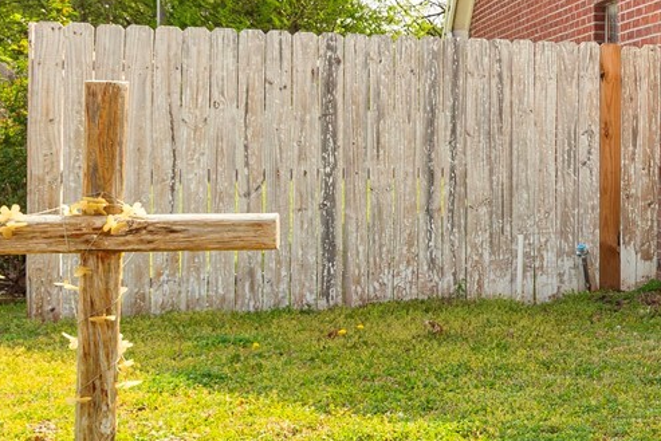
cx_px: 891
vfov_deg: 20.5
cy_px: 115
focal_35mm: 66
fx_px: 1212
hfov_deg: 25.6
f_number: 7.1
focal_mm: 16
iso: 100
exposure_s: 1/200
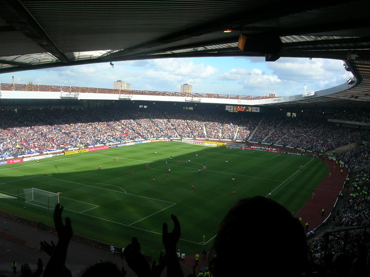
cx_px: 185
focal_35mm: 34
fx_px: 363
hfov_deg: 54.0
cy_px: 138
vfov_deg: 41.8
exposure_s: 1/275
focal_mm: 5.7
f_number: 4.9
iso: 50
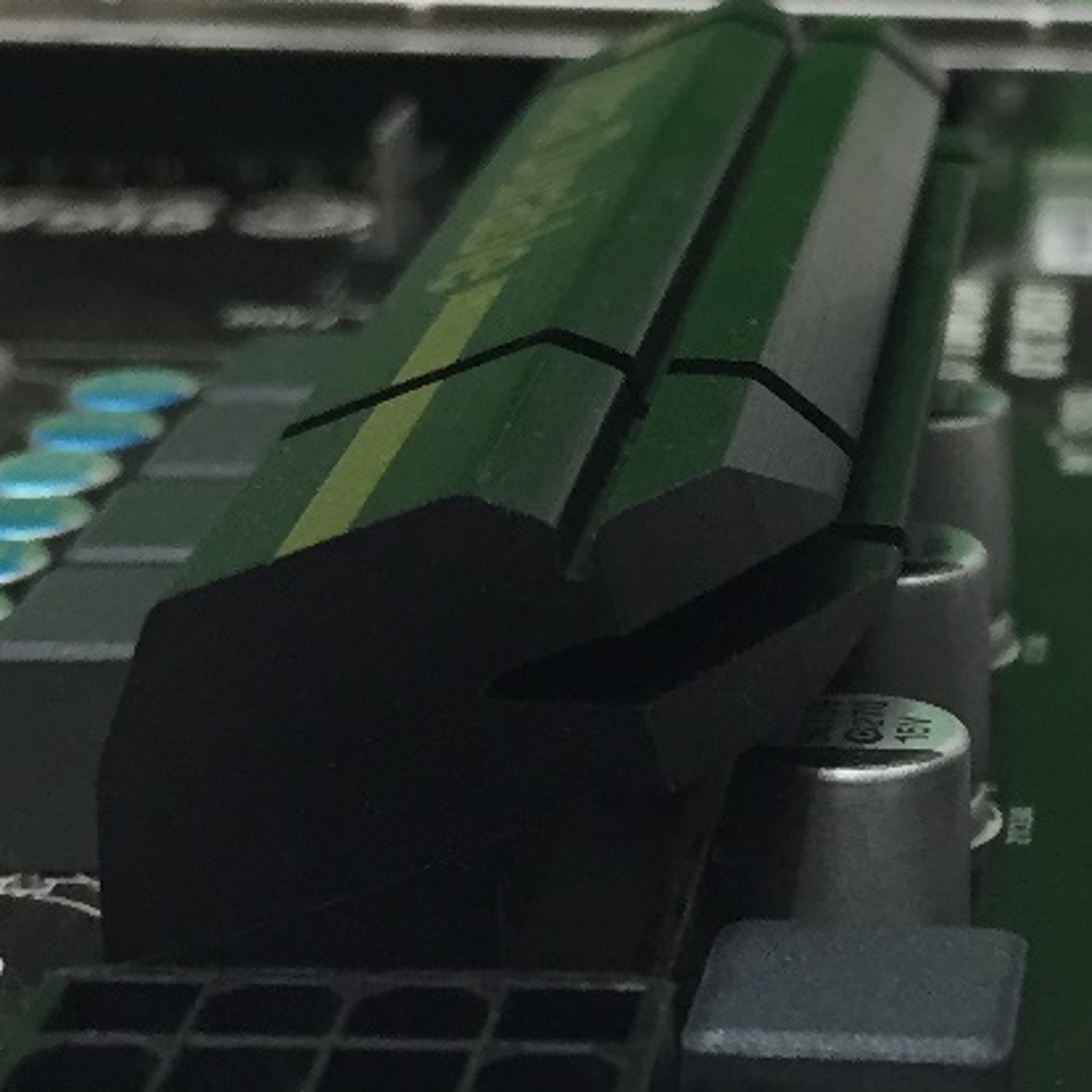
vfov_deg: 17.2
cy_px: 694
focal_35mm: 101
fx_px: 3605
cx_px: 971
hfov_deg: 17.0
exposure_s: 1/33
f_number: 2.2
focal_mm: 4.15
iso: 100
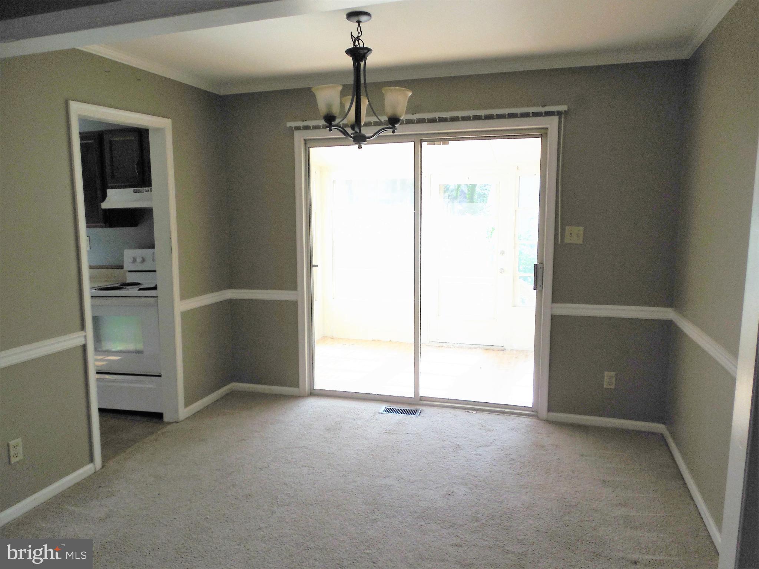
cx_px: 380
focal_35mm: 25
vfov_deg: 54.9
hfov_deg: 69.4
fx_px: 548
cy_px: 284
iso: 125
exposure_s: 1/160
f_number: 3.3
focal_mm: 4.5
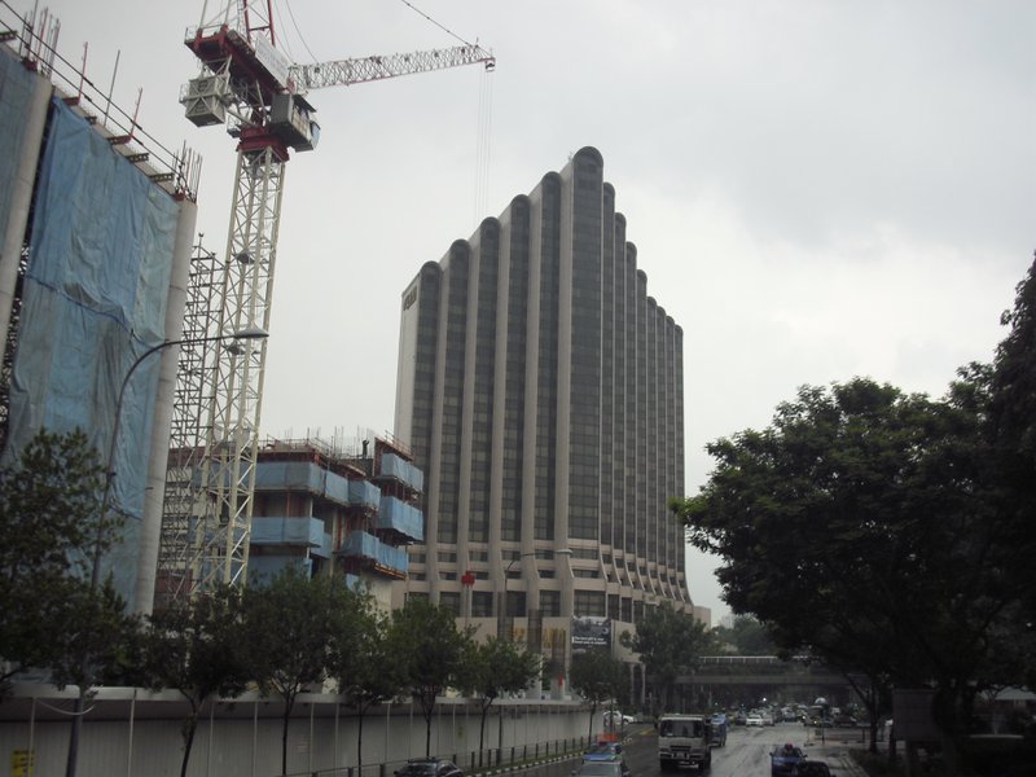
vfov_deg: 37.7
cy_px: 388
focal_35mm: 38
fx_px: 1137
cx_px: 518
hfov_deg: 49.0
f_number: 8
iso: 100
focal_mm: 6.2
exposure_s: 1/100
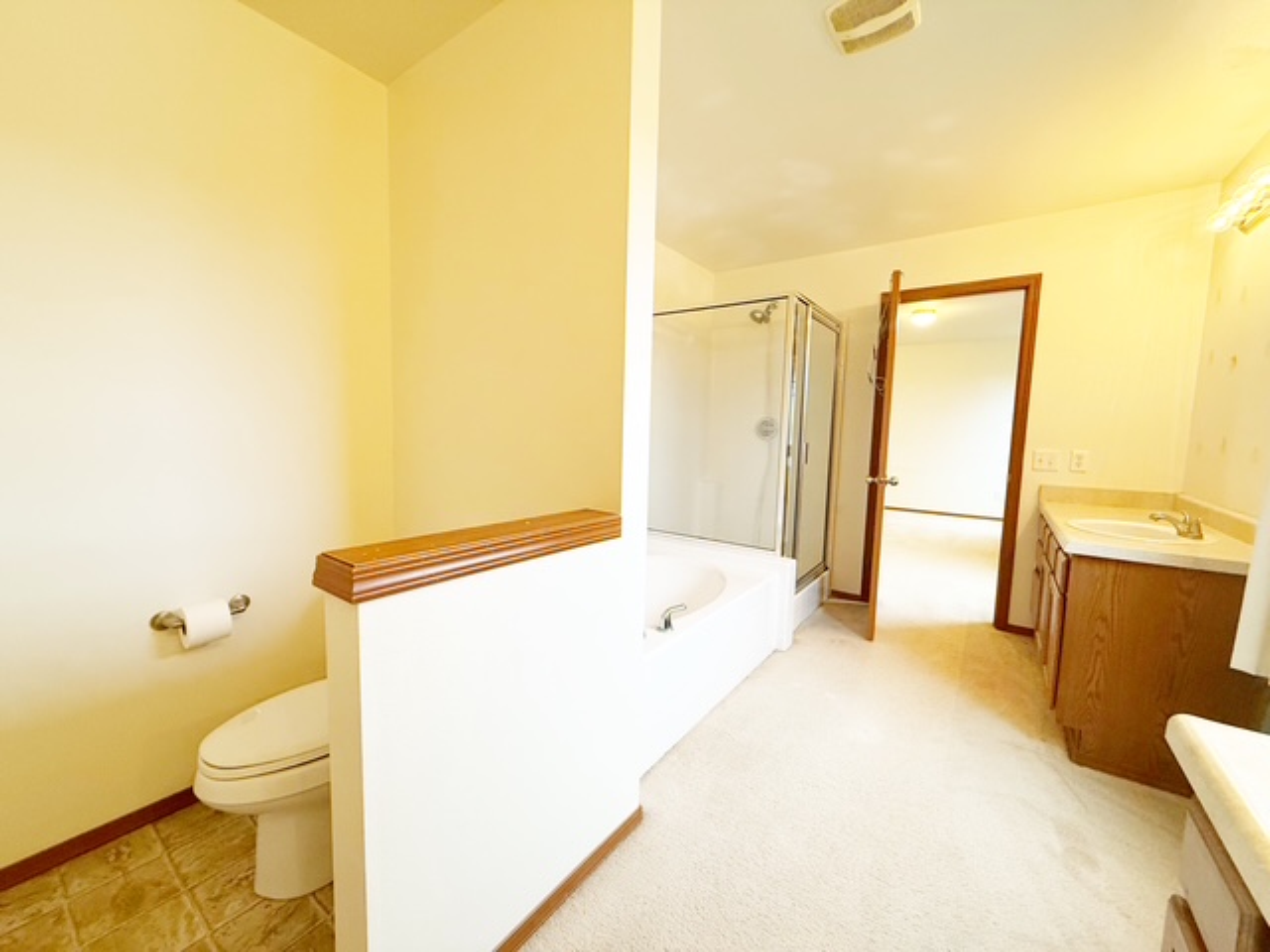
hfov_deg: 102.1
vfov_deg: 85.7
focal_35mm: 14
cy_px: 476
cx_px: 635
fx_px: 514
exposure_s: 1/60
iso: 320
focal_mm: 2.22
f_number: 2.2
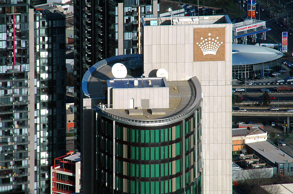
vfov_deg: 6.1
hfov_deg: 9.2
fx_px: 1829
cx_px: 146
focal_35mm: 225
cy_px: 97
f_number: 8
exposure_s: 1/1000
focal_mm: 150
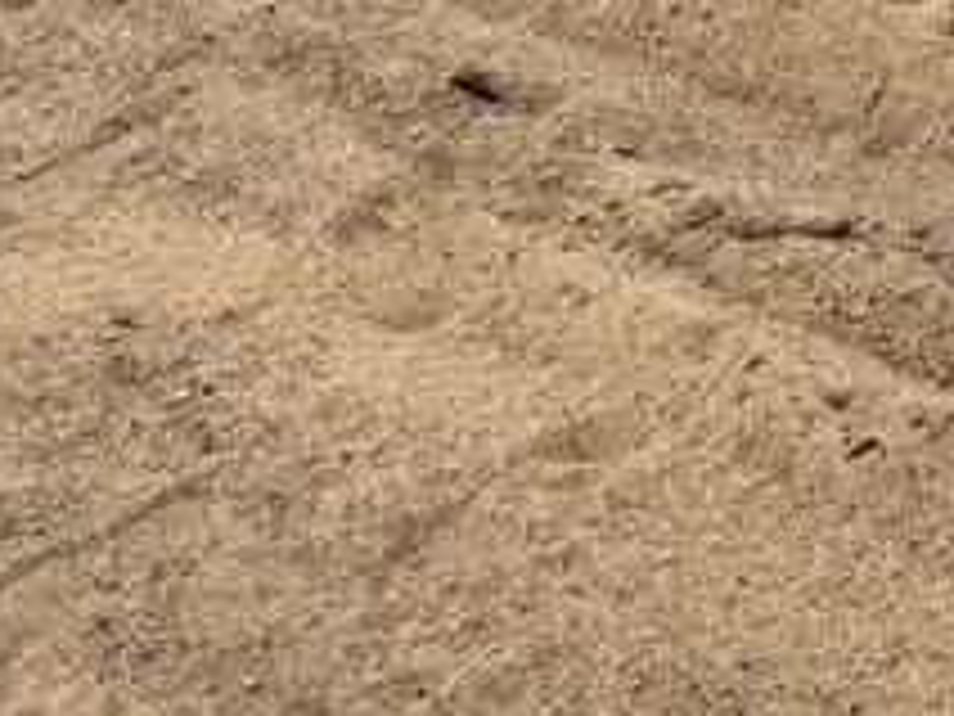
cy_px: -648
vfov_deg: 11.6
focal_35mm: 116
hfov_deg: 14.5
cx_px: 1822
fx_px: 3197
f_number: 1.78
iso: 80
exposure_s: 1/1091
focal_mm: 6.76
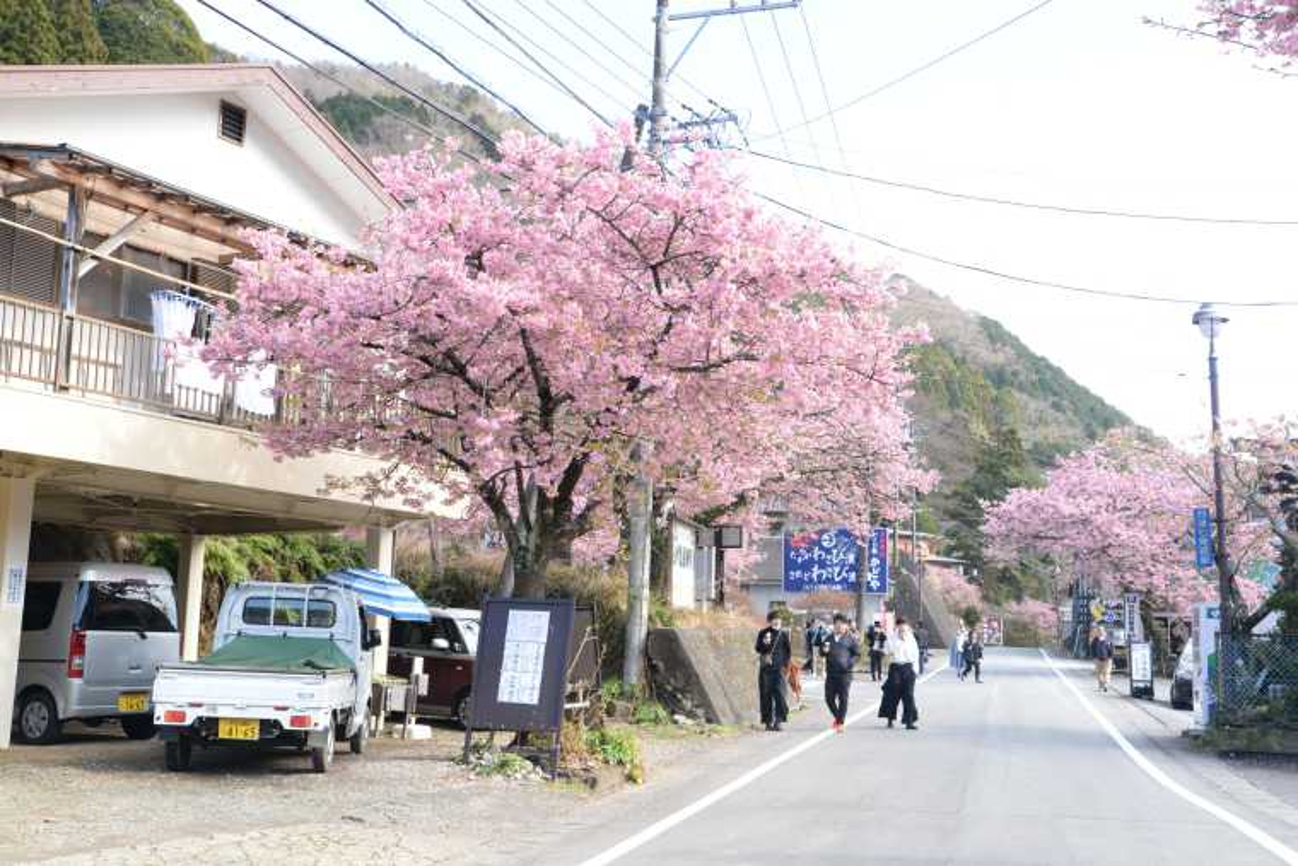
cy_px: 433
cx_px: 649
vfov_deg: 33.4
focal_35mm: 40
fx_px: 1442
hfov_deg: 48.5
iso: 800
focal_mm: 40
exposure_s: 1/200
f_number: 11
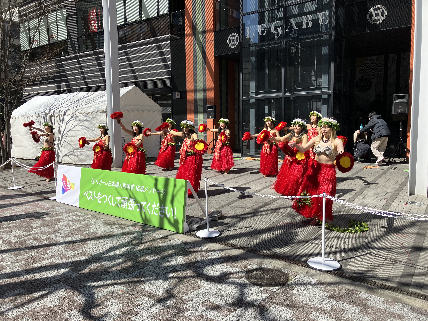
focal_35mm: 28
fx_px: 346
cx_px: 214
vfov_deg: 49.7
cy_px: 160
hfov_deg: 63.4
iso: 32
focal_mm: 3.99
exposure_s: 1/1621
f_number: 1.8
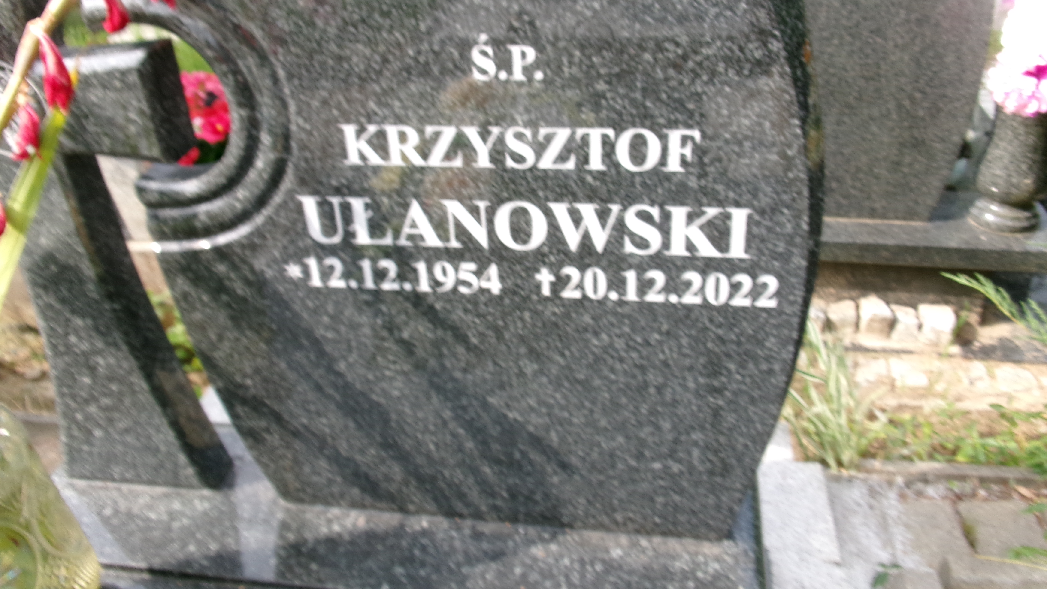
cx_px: 517
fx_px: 861
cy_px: 229
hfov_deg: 62.6
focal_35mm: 31
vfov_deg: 37.6
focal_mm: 5.1
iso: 100
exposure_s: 1/38
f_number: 10.8
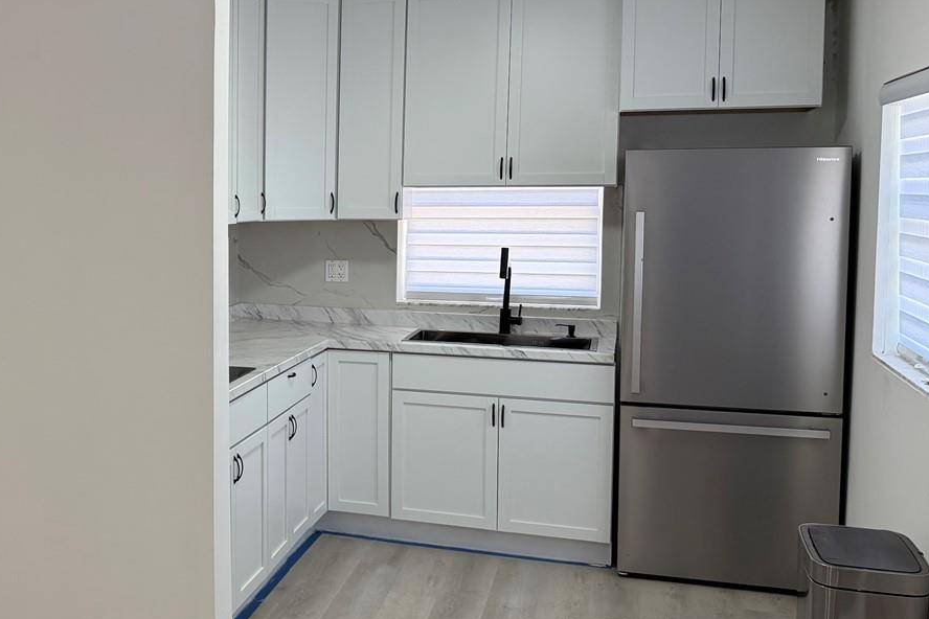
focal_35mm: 45
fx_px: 1161
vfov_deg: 29.8
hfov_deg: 41.5
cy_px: 273
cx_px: 169
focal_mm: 6.76
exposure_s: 1/120
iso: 125
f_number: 1.78
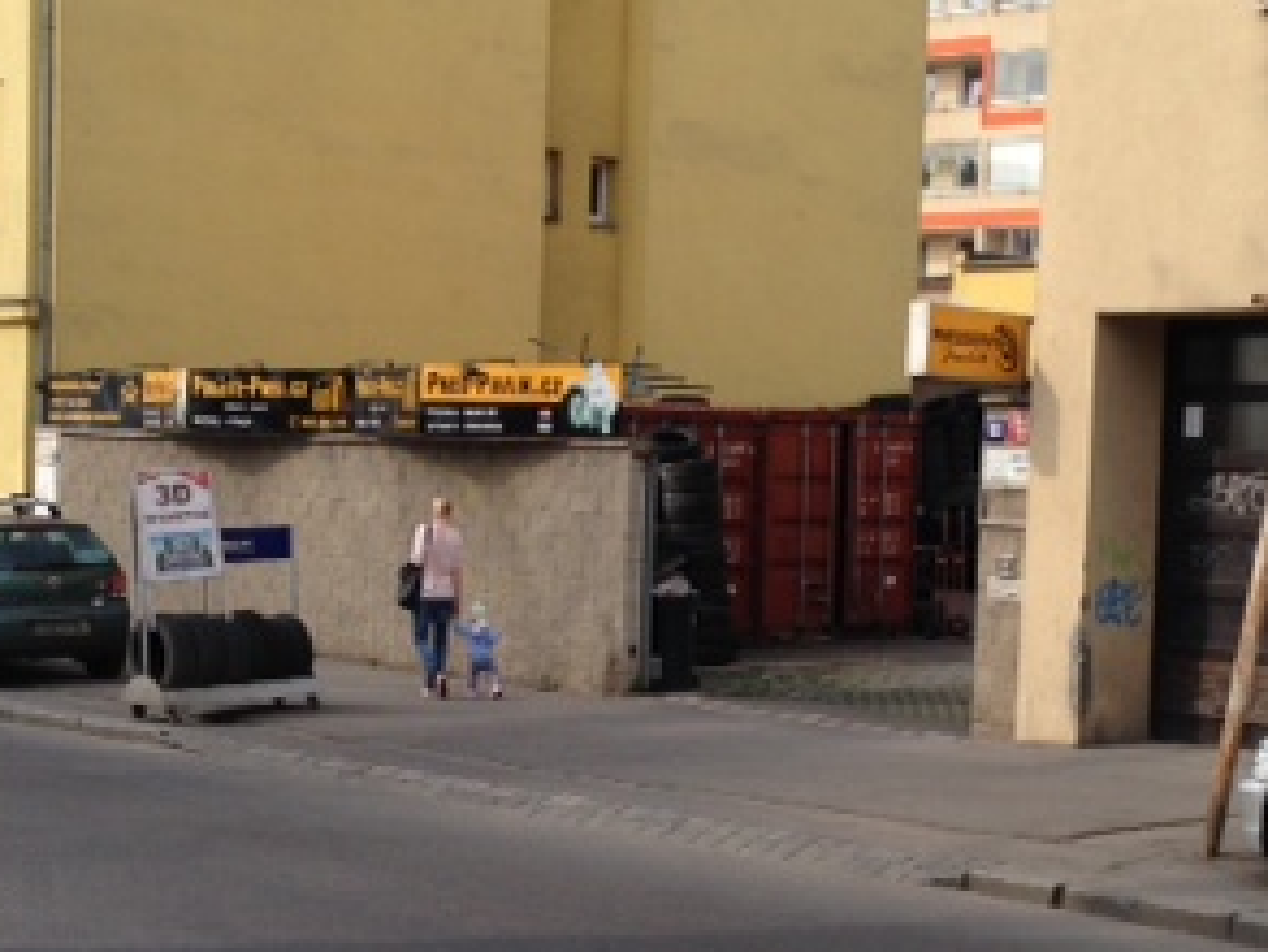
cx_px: 783
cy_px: 606
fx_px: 2638
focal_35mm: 72
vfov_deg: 20.4
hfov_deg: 26.9
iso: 50
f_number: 2.4
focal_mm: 4.12
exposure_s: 1/786
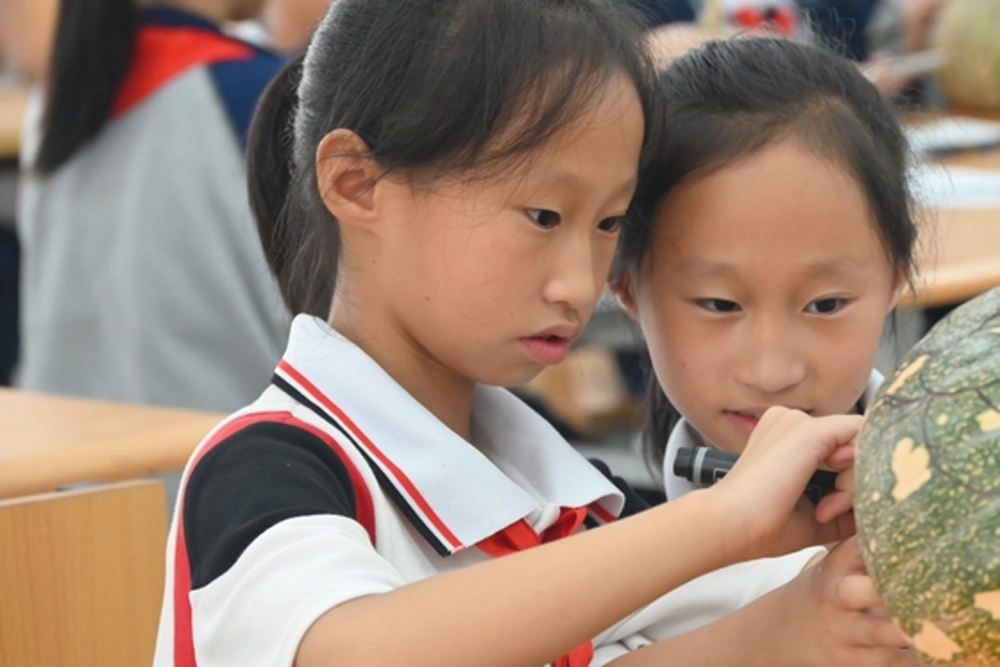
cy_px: 284
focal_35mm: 146
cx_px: 708
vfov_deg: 9.4
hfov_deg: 14.0
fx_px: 4056
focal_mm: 102
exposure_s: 1/125
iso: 3200
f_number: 6.3
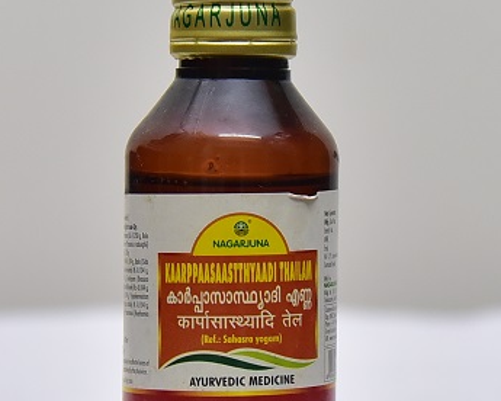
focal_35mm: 100
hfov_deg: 19.2
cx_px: 248
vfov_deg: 15.4
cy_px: 260
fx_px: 1483
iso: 1600
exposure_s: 1/125
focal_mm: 70
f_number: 4
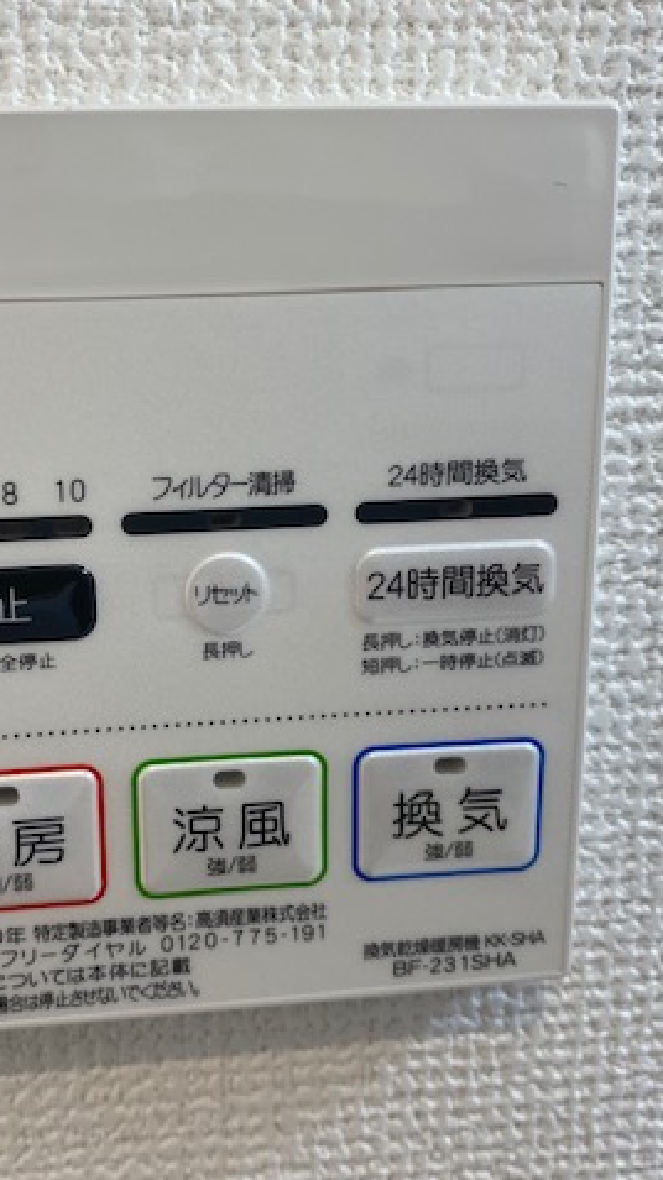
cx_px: 171
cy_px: 591
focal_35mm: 38
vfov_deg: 52.8
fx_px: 1189
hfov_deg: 30.7
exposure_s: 1/120
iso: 100
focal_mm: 4.25
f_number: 1.8
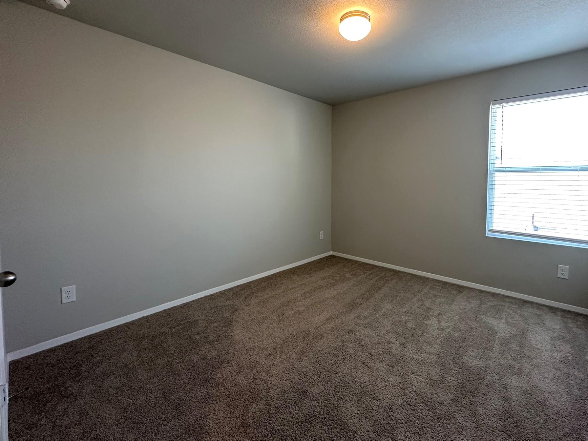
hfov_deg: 94.3
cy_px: 193
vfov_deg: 77.8
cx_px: 318
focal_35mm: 16
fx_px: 272
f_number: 2.2
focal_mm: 2.22
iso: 250
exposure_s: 1/60
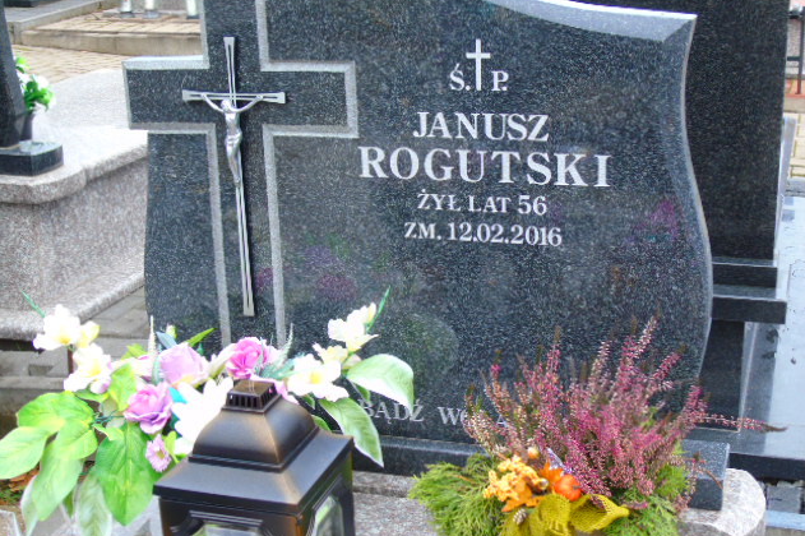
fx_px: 1274
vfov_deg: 23.8
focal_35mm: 57
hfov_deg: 35.1
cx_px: 407
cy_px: 267
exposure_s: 1/30
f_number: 4.3
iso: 100
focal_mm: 9.6
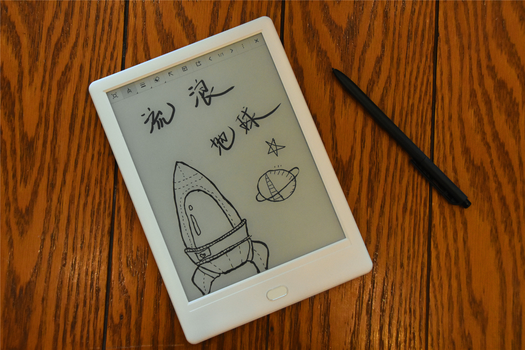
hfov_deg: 35.1
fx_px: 831
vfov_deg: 23.8
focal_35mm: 57
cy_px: 175
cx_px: 262
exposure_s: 1/100
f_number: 7.1
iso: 4000
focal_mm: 38
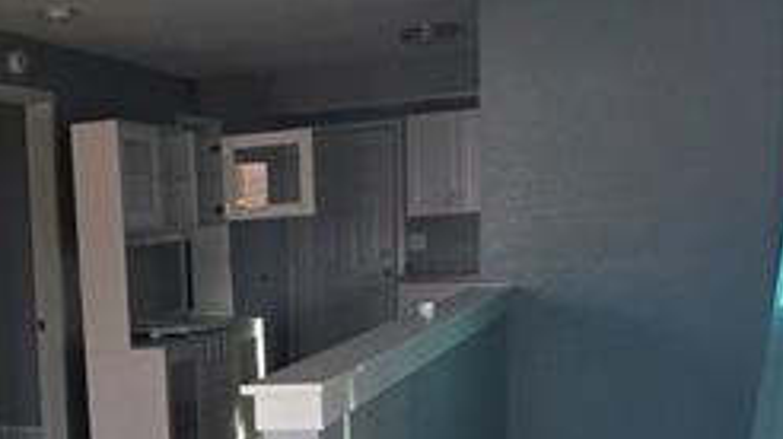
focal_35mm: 59
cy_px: 450
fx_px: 1224
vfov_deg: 19.7
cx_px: 48
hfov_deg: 33.2
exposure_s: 1/120
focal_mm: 2.2
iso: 64
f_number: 1.9
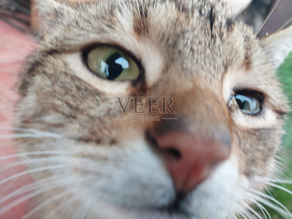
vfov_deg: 46.8
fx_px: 253
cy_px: 110
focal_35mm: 30
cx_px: 146
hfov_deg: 60.0
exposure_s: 1/60
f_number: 1.8
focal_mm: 4.6
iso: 160
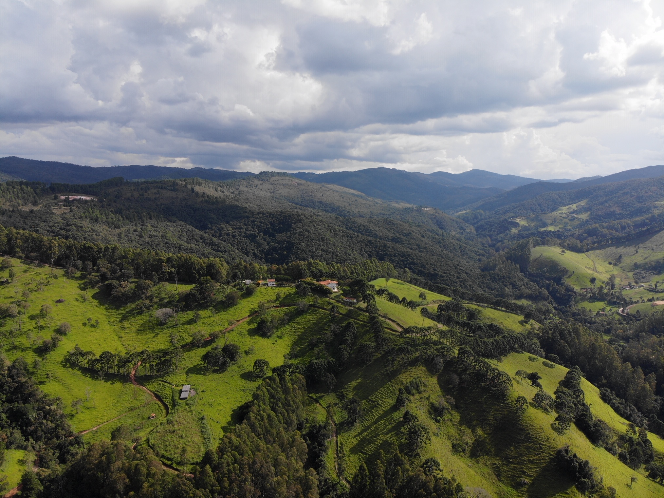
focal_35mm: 24
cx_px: 332
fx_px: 460
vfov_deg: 56.8
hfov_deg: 71.6
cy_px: 249
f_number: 2.8
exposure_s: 1/965
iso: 100
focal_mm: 4.5
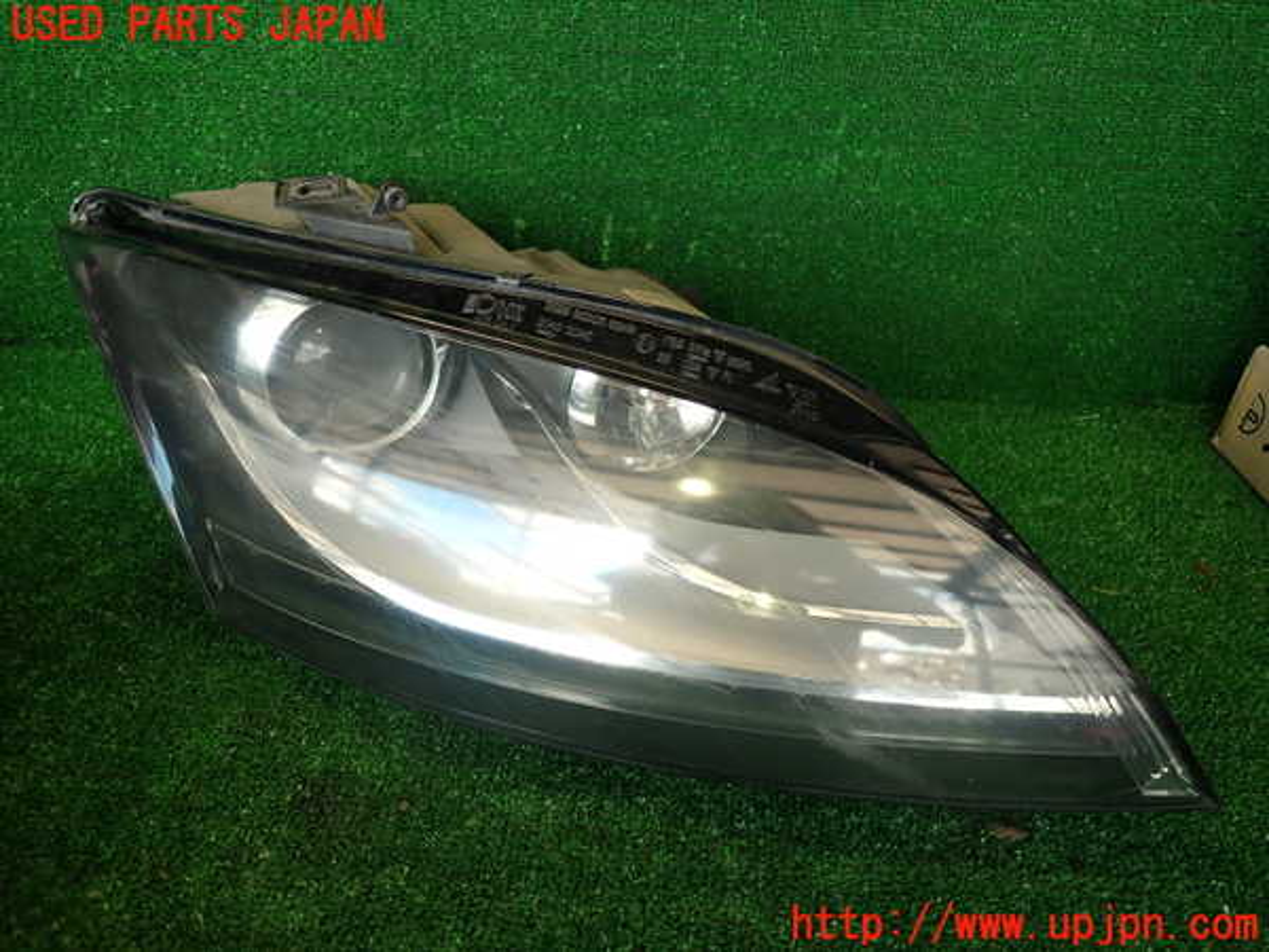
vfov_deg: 54.9
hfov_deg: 69.4
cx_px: 634
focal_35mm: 25
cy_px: 476
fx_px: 916
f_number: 2
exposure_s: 1/60
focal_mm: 4.5
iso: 100
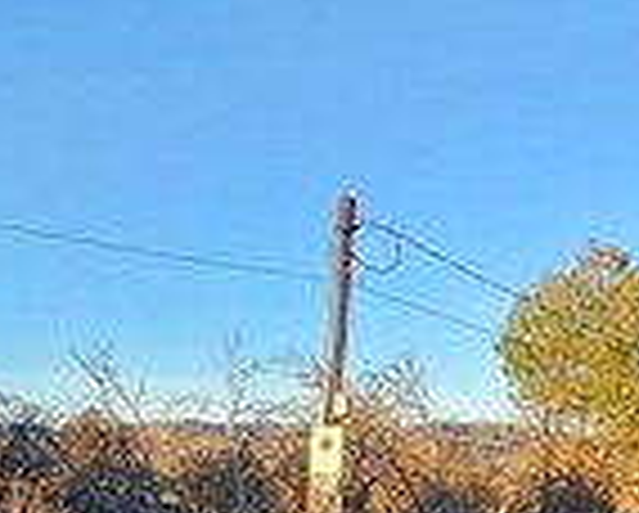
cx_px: 806
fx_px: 1079
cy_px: 500
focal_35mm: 57
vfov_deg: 25.5
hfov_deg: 28.0
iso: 50
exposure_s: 1/437
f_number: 2.2
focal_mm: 2.2
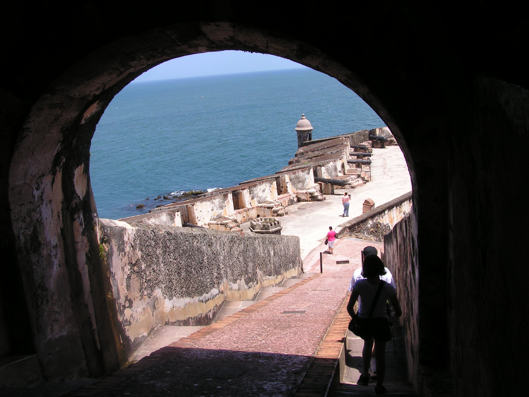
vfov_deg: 37.7
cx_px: 264
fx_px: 581
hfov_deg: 49.0
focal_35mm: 38
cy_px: 198
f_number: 5.6
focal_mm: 6.3
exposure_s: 1/320
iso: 50
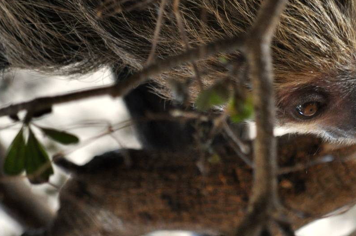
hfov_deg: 2.3
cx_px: 311
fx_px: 8901
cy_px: 54
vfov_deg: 1.5
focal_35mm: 901
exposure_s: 1/15
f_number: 5.6
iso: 800
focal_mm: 300
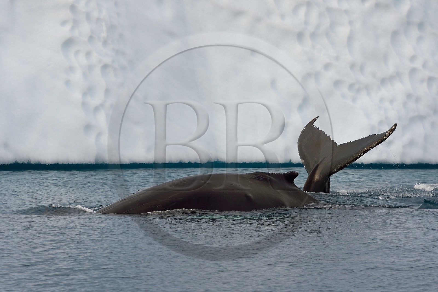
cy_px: 146
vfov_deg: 4.9
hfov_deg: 7.4
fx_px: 3406
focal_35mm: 280
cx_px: 219
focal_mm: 280
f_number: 6.3
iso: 200
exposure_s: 1/500
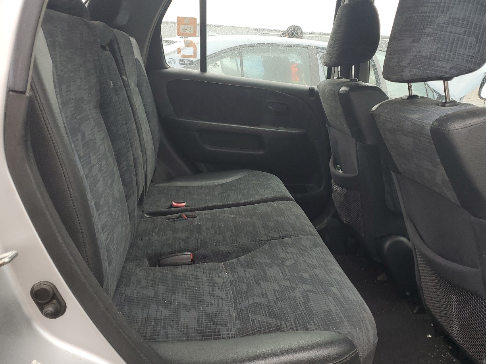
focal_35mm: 34
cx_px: 287
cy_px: 167
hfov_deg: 53.6
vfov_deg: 41.8
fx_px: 477
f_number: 1.5
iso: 50
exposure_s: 1/233
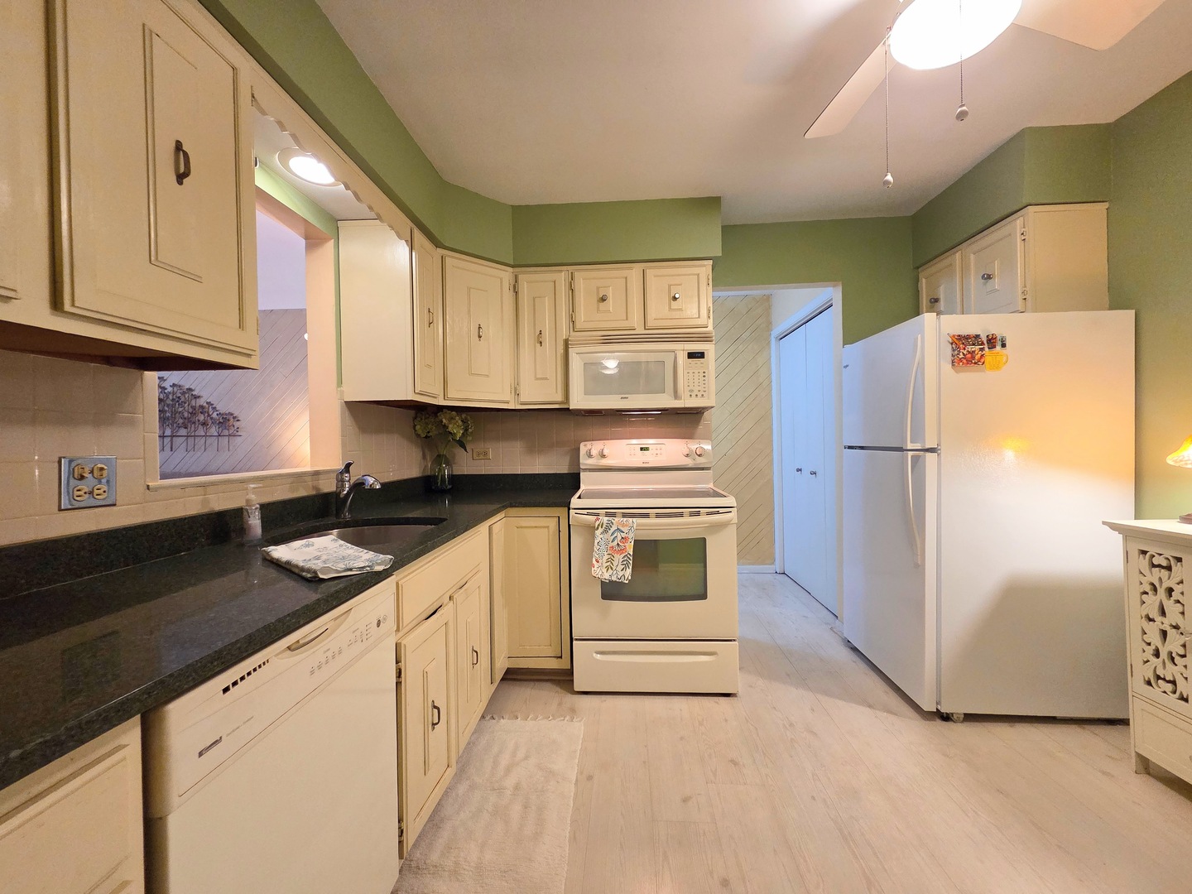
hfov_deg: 106.2
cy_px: 447
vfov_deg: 89.9
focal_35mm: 13
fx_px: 448
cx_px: 596
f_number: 2.2
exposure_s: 1/60
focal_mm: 2.2
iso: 320
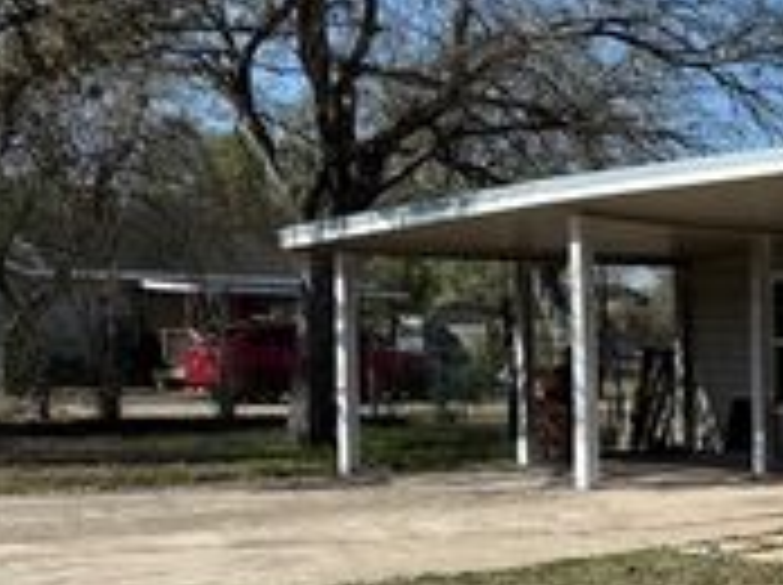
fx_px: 1559
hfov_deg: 23.7
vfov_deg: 21.0
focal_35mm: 69
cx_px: 1102
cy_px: 475
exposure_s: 1/4405
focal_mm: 6.76
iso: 80
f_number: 1.78
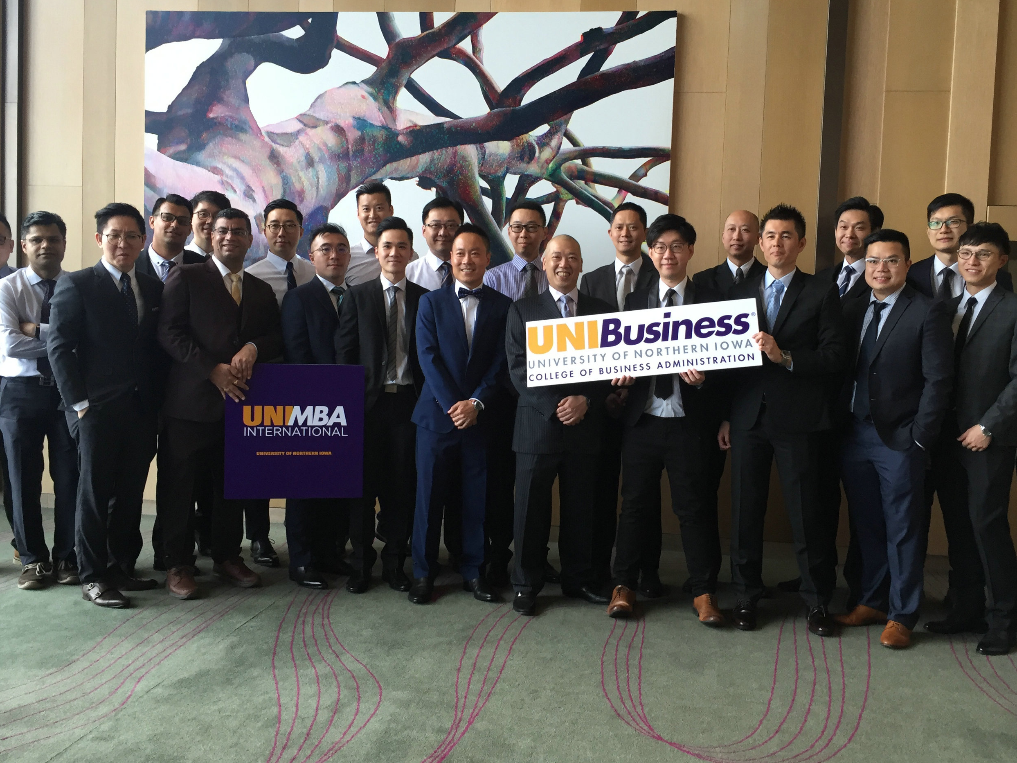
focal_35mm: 35
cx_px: 534
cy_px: 354
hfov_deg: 52.6
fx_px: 1028
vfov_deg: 40.7
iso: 40
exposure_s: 1/33
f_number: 2.2
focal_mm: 4.15
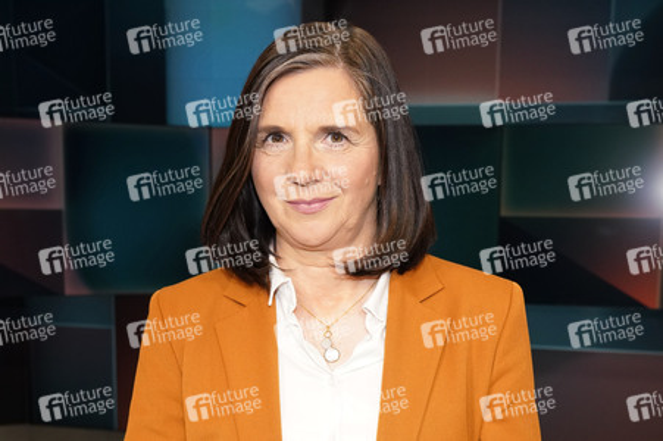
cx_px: 332
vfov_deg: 42.3
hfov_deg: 60.3
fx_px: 570
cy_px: 220
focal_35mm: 31
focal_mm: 31
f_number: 5
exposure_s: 1/160
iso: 2000
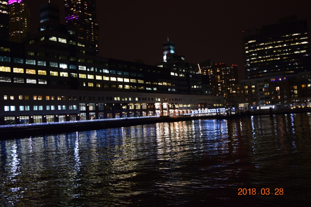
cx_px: 154
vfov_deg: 35.9
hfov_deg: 51.9
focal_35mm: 37
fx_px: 320
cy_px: 101
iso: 1600
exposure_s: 1/15
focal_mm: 24
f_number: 4
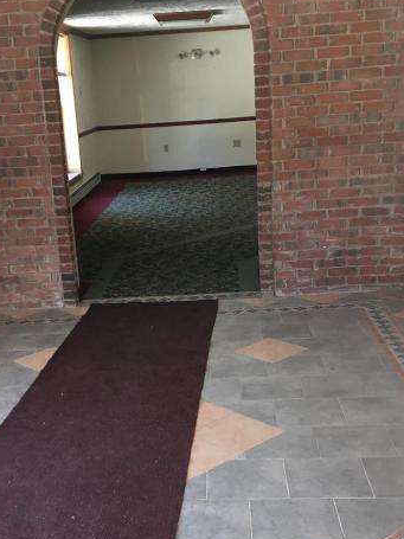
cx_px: 159
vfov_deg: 38.8
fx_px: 763
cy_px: 307
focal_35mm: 49
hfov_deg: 29.6
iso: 32
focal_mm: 4.15
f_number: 2.2
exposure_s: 1/30
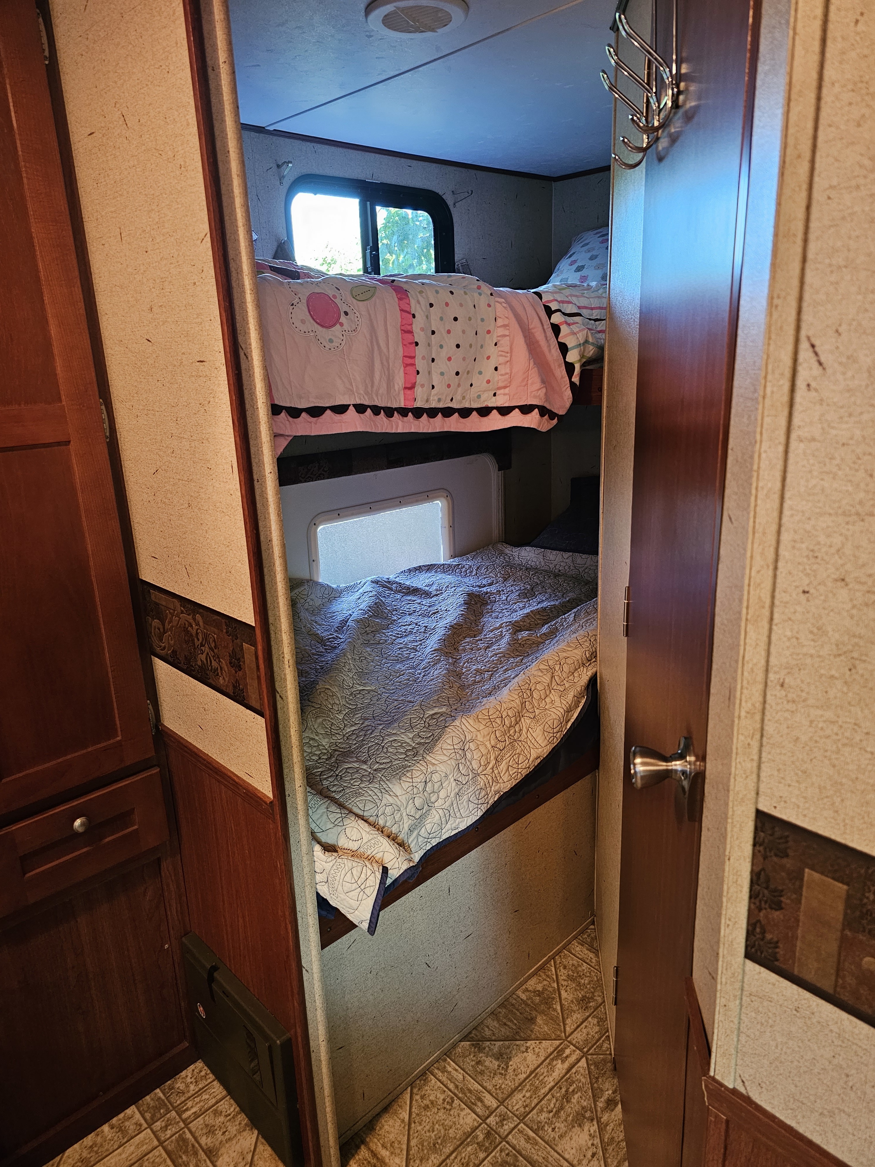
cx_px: 438
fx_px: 775
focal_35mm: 23
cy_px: 584
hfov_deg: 58.9
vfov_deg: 73.9
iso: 640
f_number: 1.7
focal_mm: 6.3
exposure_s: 1/30
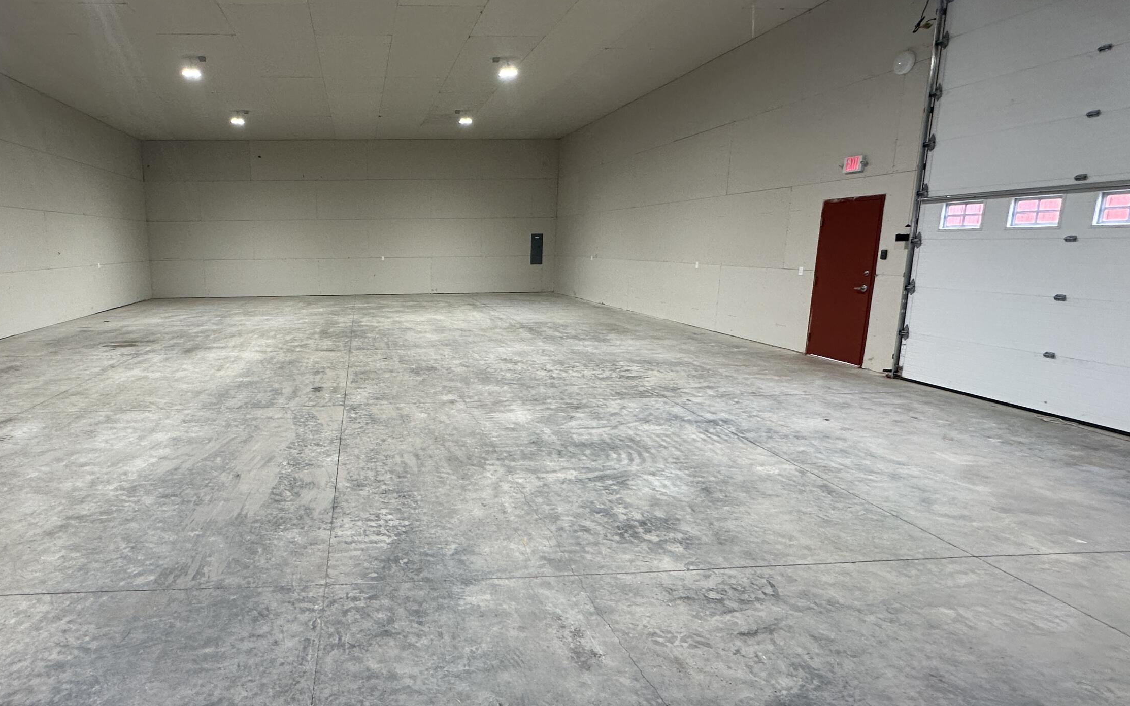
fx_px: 616
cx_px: 389
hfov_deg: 82.6
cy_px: 354
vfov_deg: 59.6
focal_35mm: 20
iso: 160
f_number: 2.2
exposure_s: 1/120
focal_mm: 2.22
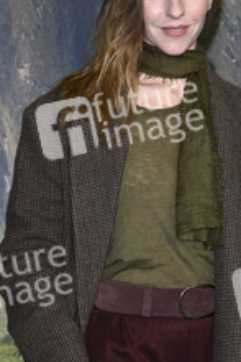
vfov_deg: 11.6
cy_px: 203
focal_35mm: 177
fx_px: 1780
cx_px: 167
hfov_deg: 7.7
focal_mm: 98
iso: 500
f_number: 5.3
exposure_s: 1/250
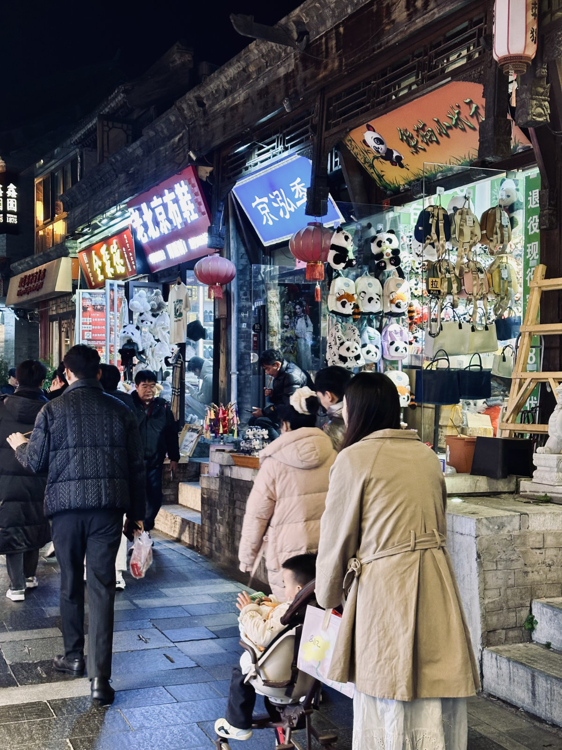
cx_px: 281
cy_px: 375
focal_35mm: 48
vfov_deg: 39.7
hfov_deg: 30.3
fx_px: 1039
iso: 160
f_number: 1.8
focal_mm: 6.9
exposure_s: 1/50
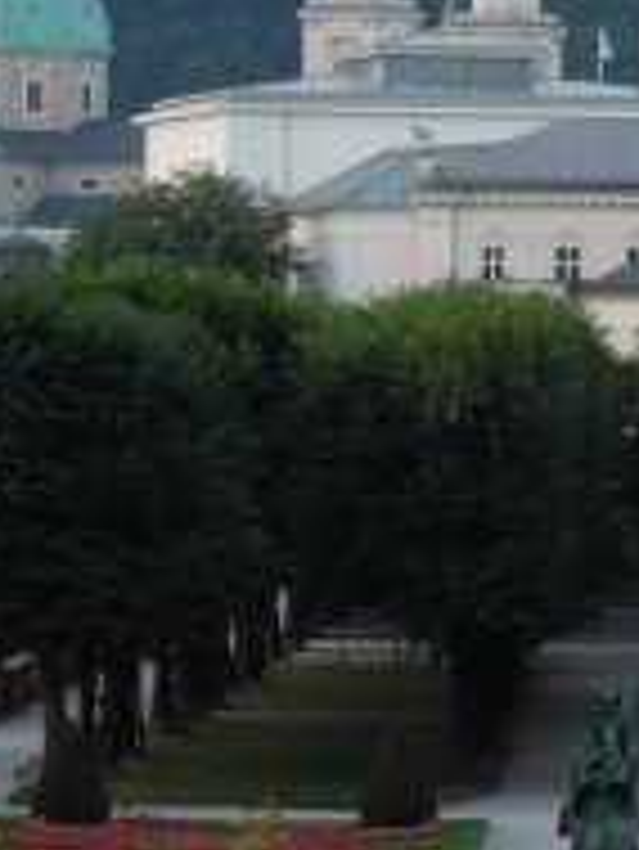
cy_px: 360
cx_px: 529
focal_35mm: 315
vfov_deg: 6.3
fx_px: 7744
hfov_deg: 4.7
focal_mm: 21.5
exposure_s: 1/100
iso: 320
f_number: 4.8
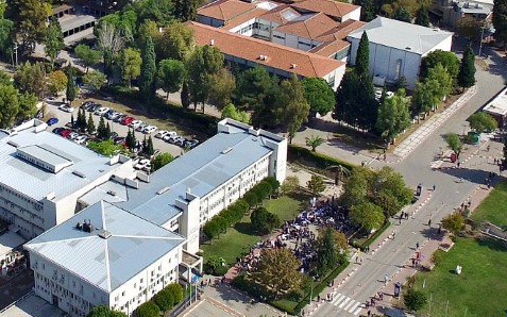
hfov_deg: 31.1
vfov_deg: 19.9
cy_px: 27
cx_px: 92
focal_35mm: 64
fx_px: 884
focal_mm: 3.61
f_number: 2.8
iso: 100
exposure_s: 1/1600
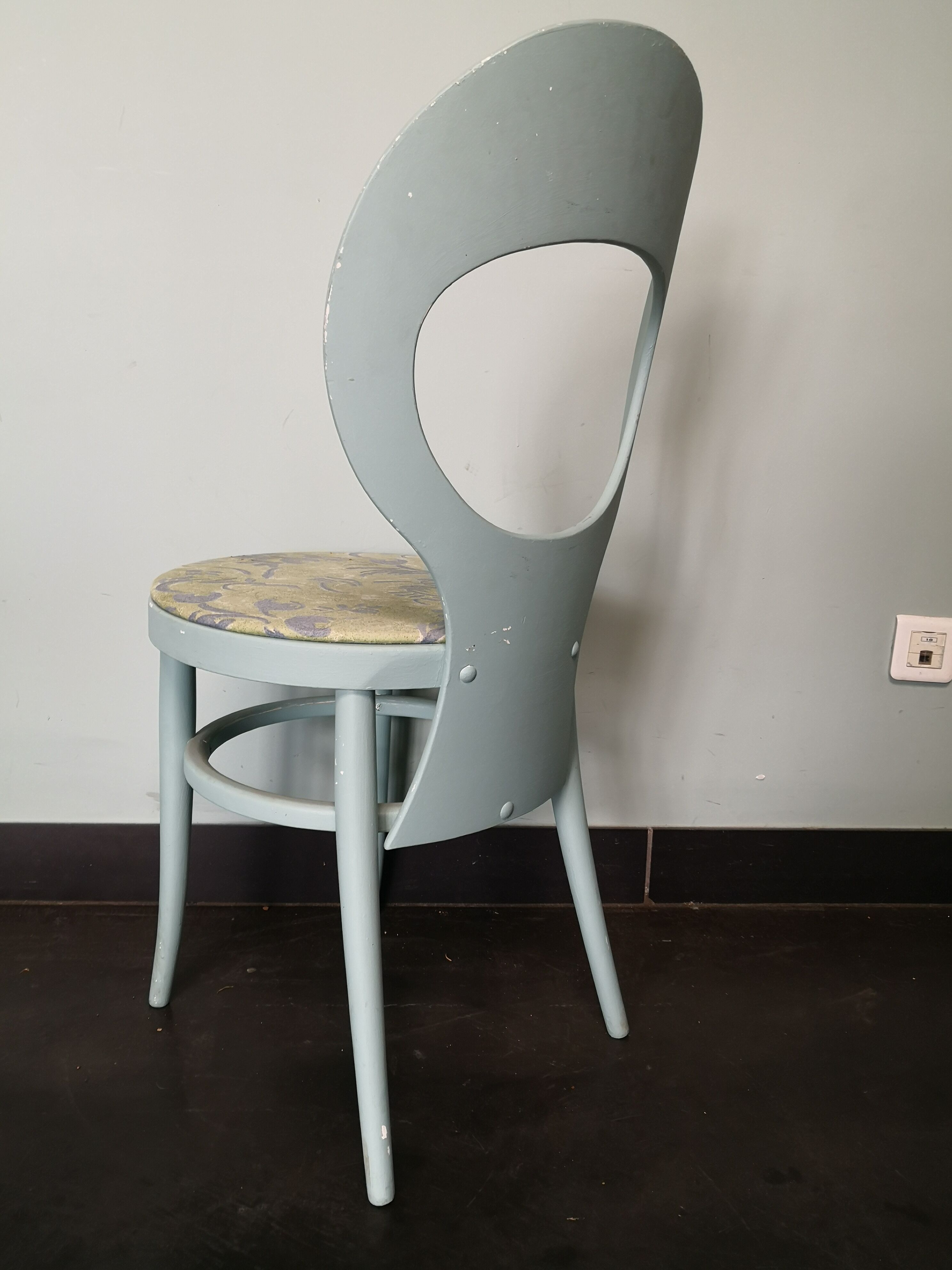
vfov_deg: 65.3
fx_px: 990
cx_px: 476
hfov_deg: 51.4
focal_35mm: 27
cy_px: 635
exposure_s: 1/33.3
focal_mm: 3.95
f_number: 1.6
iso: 125
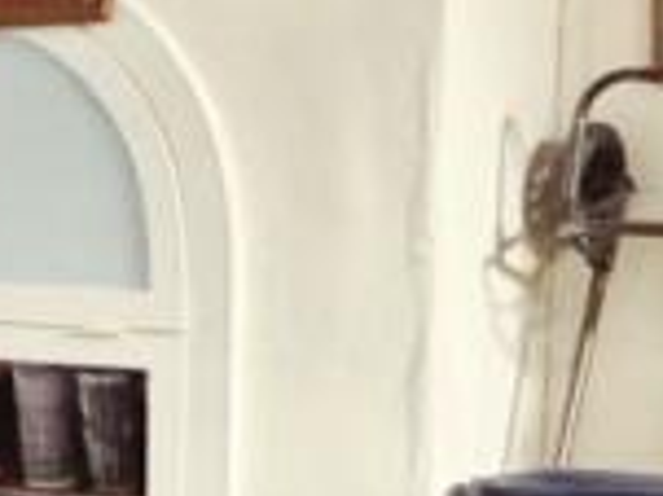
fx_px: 1818
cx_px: -408
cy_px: 450
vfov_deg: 15.4
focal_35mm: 95
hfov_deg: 17.9
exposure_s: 1/44
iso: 1250
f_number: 2.2
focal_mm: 2.22
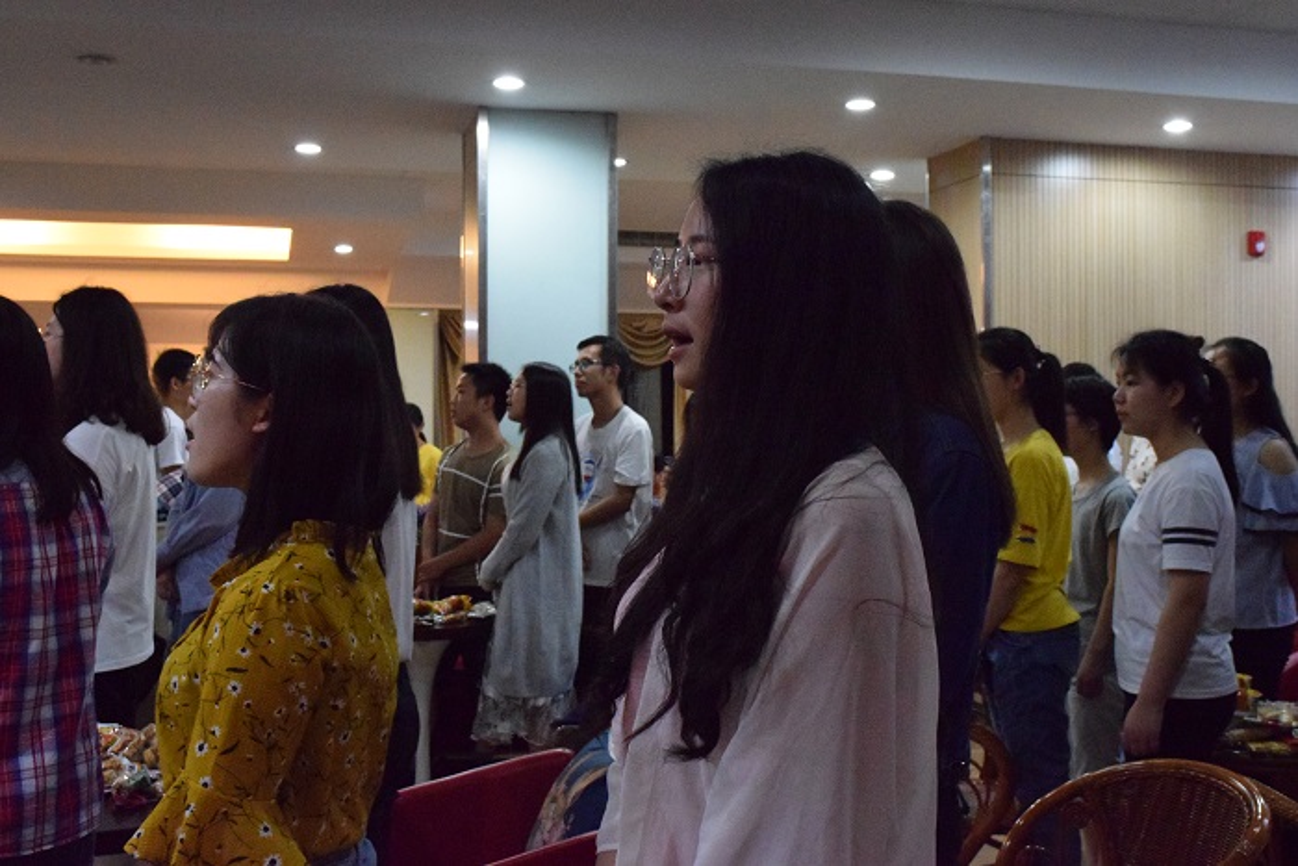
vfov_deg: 33.0
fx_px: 1460
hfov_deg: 47.9
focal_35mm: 40
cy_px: 433
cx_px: 649
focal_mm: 27
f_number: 9
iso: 12800
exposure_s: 1/60
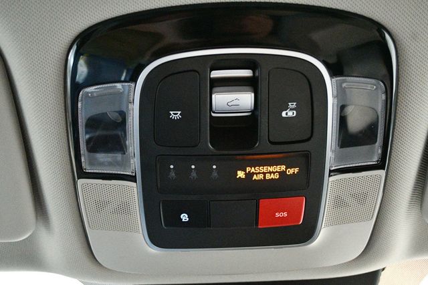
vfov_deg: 31.2
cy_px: 142
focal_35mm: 43
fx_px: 511
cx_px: 214
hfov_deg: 45.5
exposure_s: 1/50
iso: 12800
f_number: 4.5
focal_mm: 29
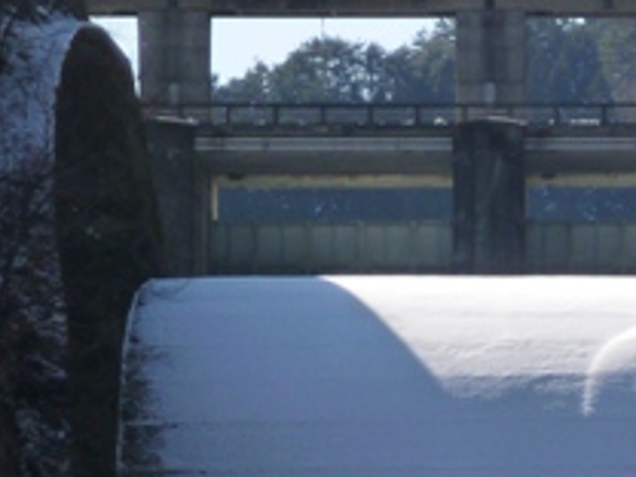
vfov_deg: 3.9
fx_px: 6945
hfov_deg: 5.2
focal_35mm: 378
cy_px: 379
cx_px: 657
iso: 160
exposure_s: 1/200
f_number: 5.9
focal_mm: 22.8
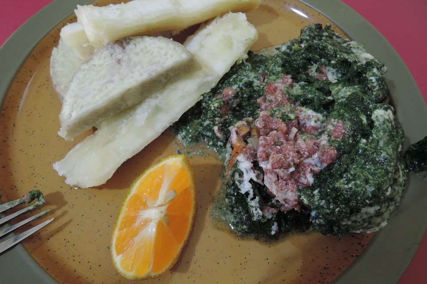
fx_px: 308
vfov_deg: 49.5
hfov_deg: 69.4
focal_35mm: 26
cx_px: 209
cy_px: 131
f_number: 2.8
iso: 400
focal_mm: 5.1
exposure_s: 1/13
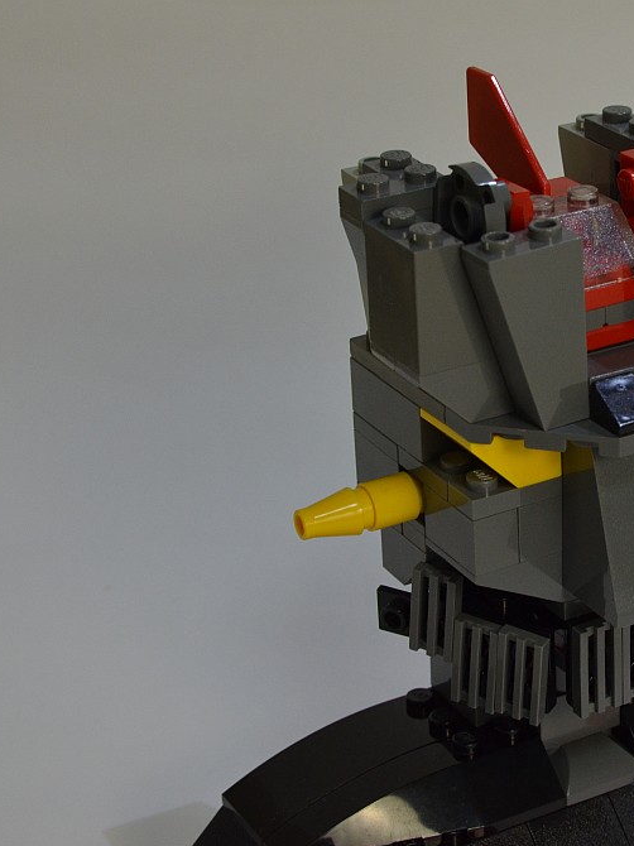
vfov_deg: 25.4
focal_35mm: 77
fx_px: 1875
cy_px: 426
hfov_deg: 18.9
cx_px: 546
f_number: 10
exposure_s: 1/30
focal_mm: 35
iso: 800
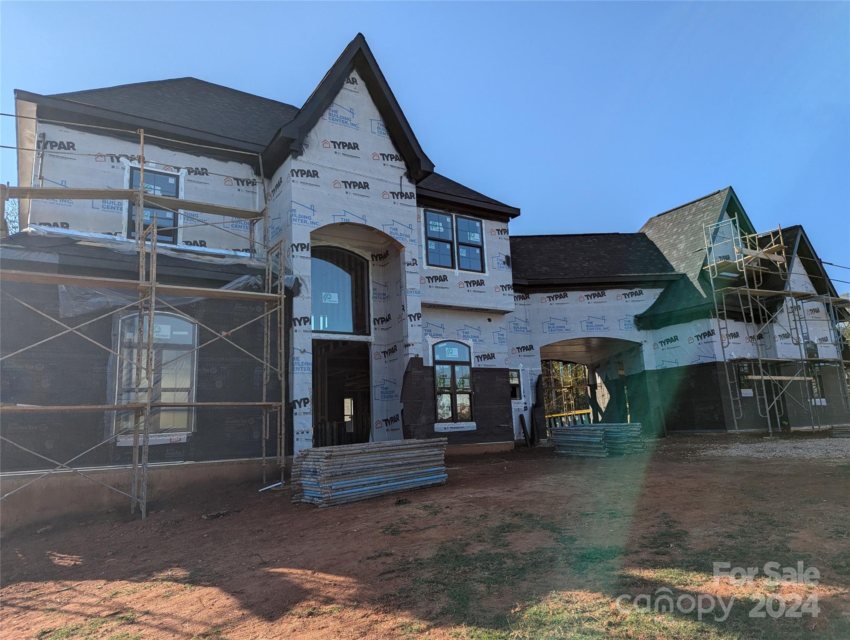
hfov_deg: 71.5
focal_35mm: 24
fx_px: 590
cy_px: 320
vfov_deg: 56.9
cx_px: 425
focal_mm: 6.81
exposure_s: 1/1664
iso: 35
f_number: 1.85
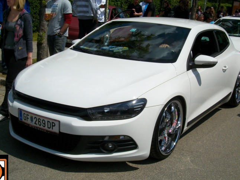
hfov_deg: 36.8
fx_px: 361
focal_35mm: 52
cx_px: 125
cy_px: 91
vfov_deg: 28.1
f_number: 6.3
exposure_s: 1/725
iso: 80
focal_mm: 7.1
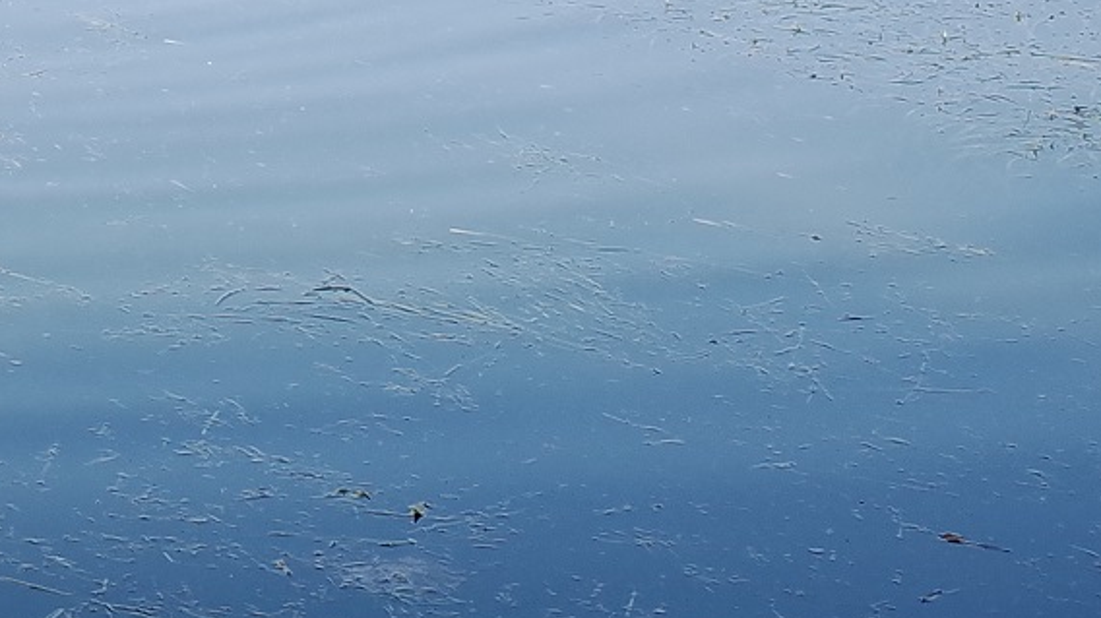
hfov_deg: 14.9
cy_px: -845
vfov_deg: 8.7
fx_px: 3706
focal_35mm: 127
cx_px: -824
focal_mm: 18.3
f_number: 2.8
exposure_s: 1/250
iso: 100
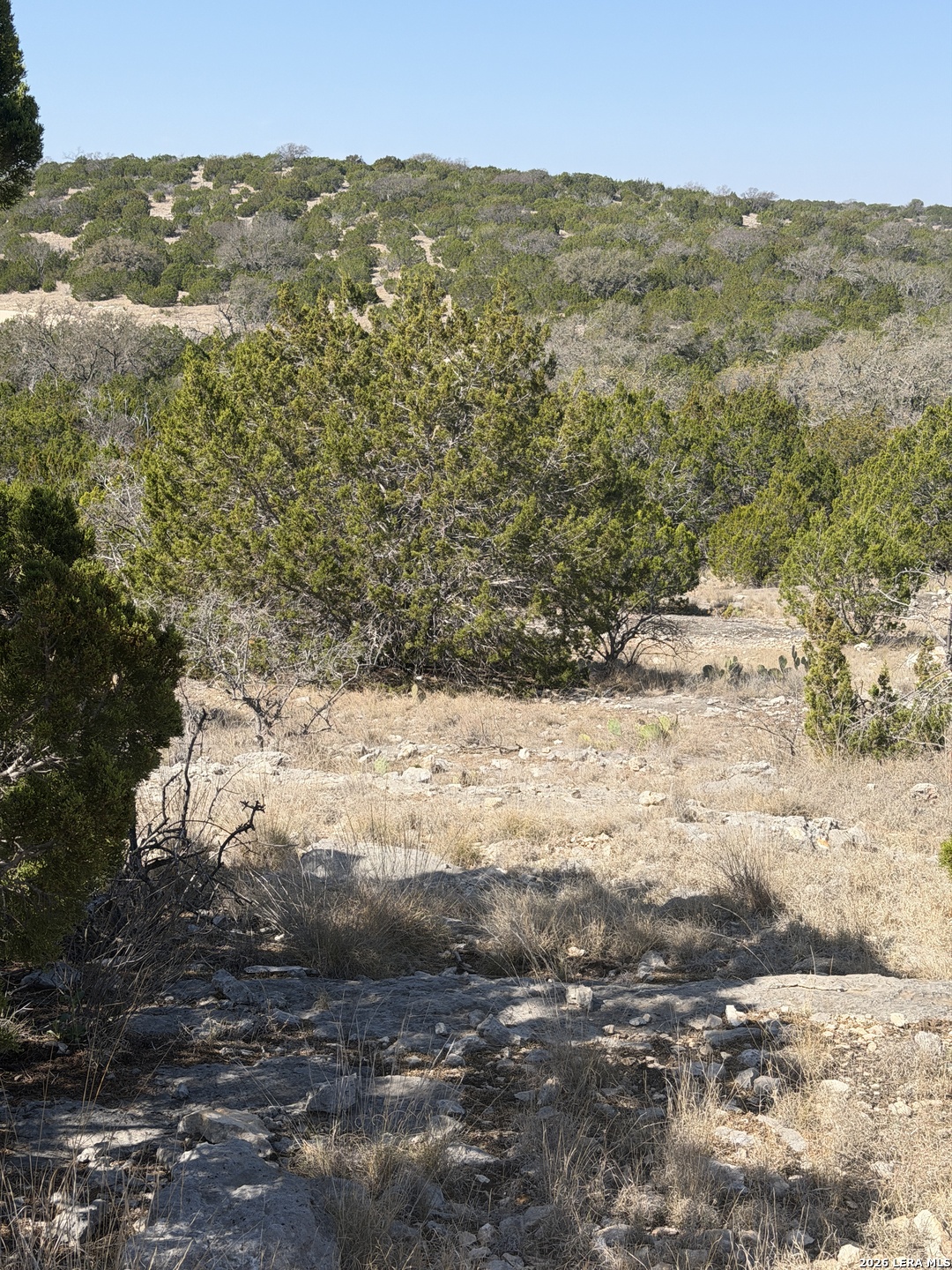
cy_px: 635
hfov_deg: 30.3
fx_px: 1760
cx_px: 476
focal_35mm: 48
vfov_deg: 39.7
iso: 64
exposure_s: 1/3534
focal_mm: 6.76
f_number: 1.78
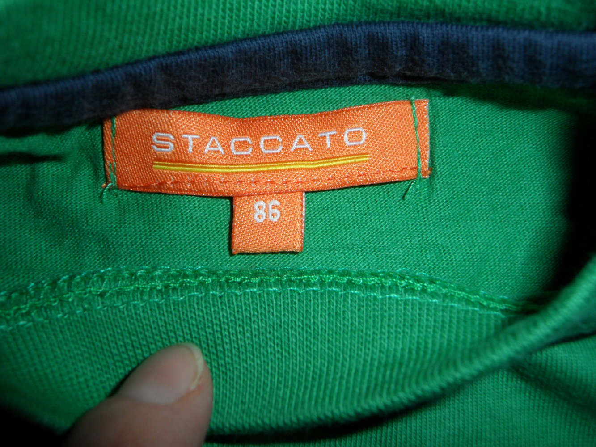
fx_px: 603
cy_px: 224
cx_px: 298
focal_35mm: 35
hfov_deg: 52.6
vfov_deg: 40.7
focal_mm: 5.7
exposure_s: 1/10
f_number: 9.5
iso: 100
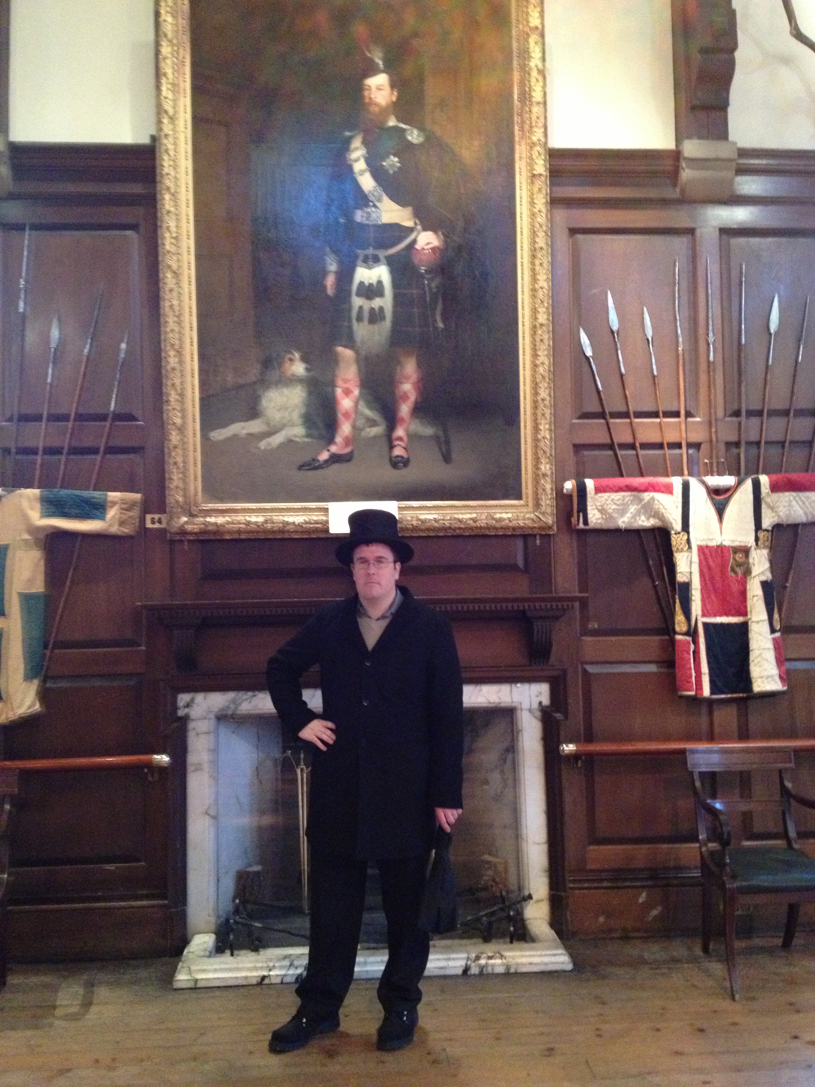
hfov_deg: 40.7
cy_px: 544
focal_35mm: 35
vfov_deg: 52.6
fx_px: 1099
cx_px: 408
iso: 500
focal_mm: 4.28
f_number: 2.4
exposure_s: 1/15
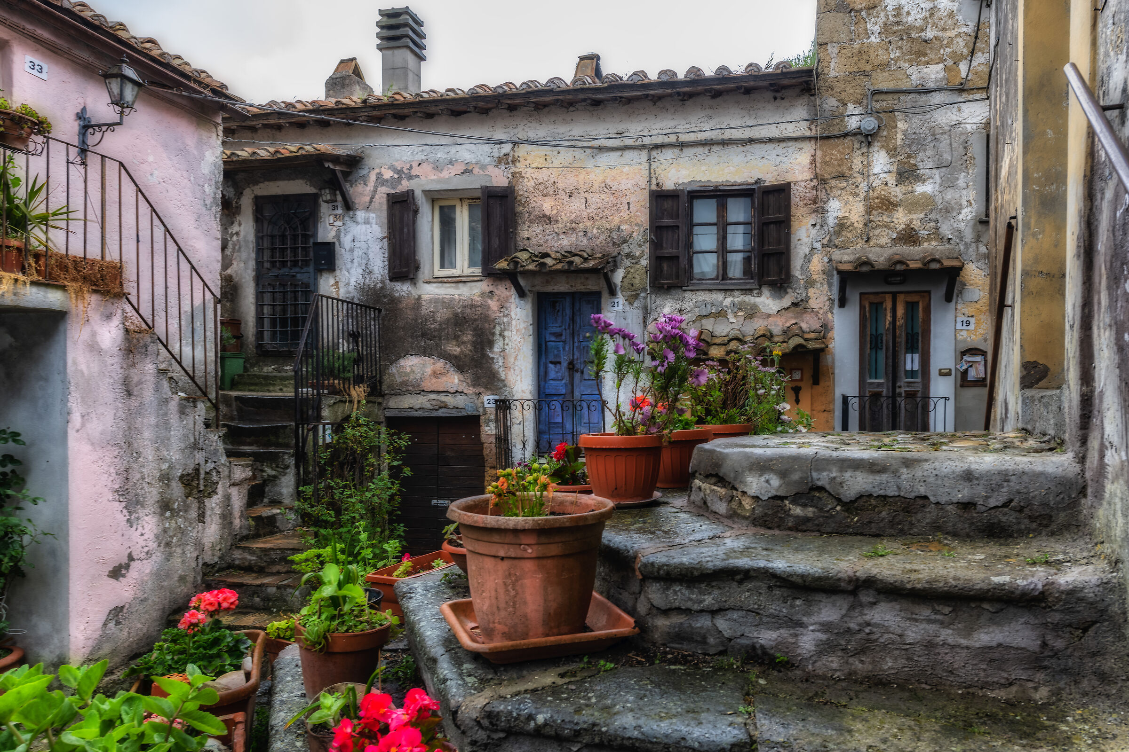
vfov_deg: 53.1
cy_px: 376
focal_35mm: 24
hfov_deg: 73.7
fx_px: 753
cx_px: 564
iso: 220
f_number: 9
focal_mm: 24
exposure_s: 1/25
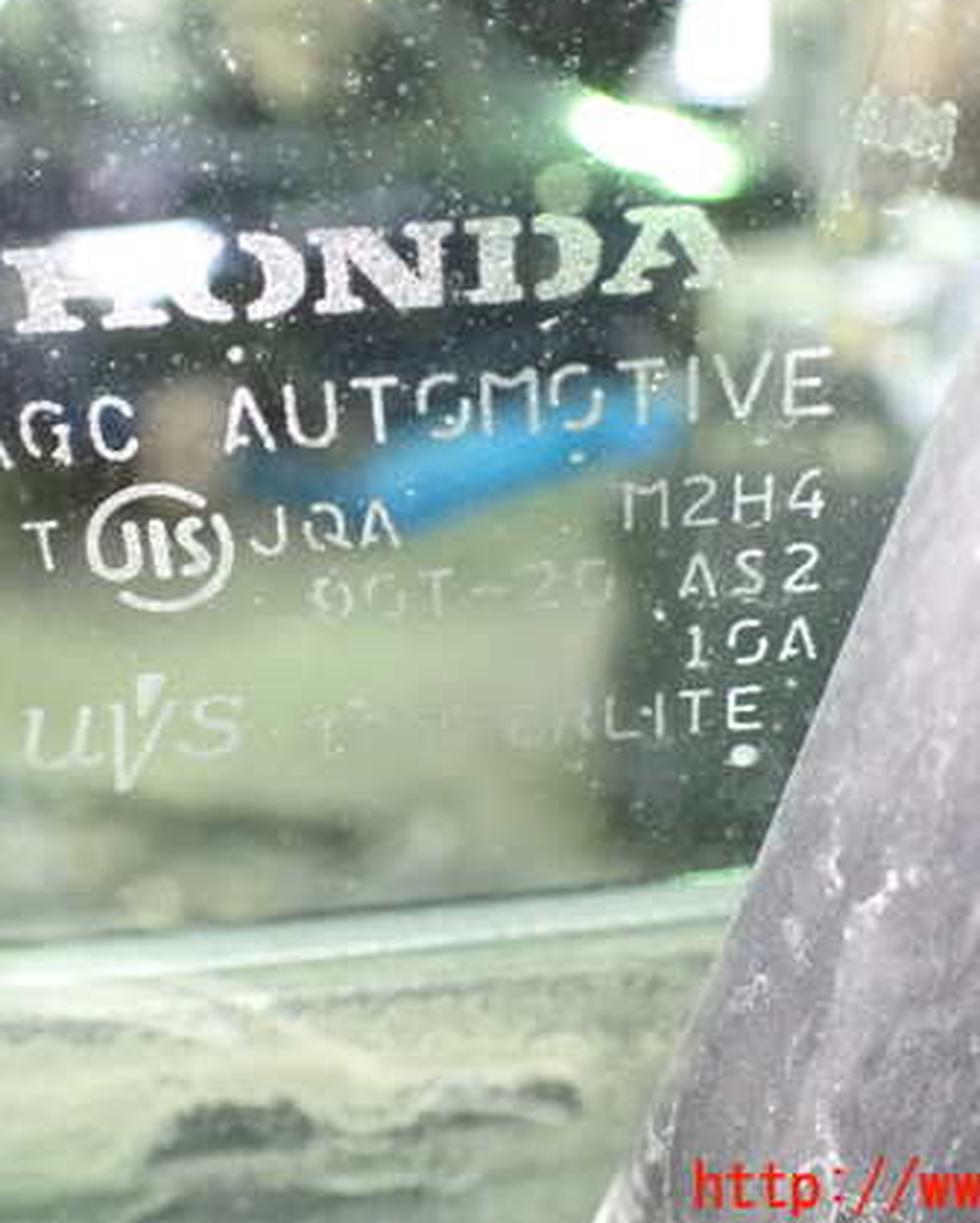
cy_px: 568
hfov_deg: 35.7
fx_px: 1521
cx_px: 477
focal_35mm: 42
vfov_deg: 43.8
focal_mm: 5.4
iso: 1250
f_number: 2.3
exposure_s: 1/30
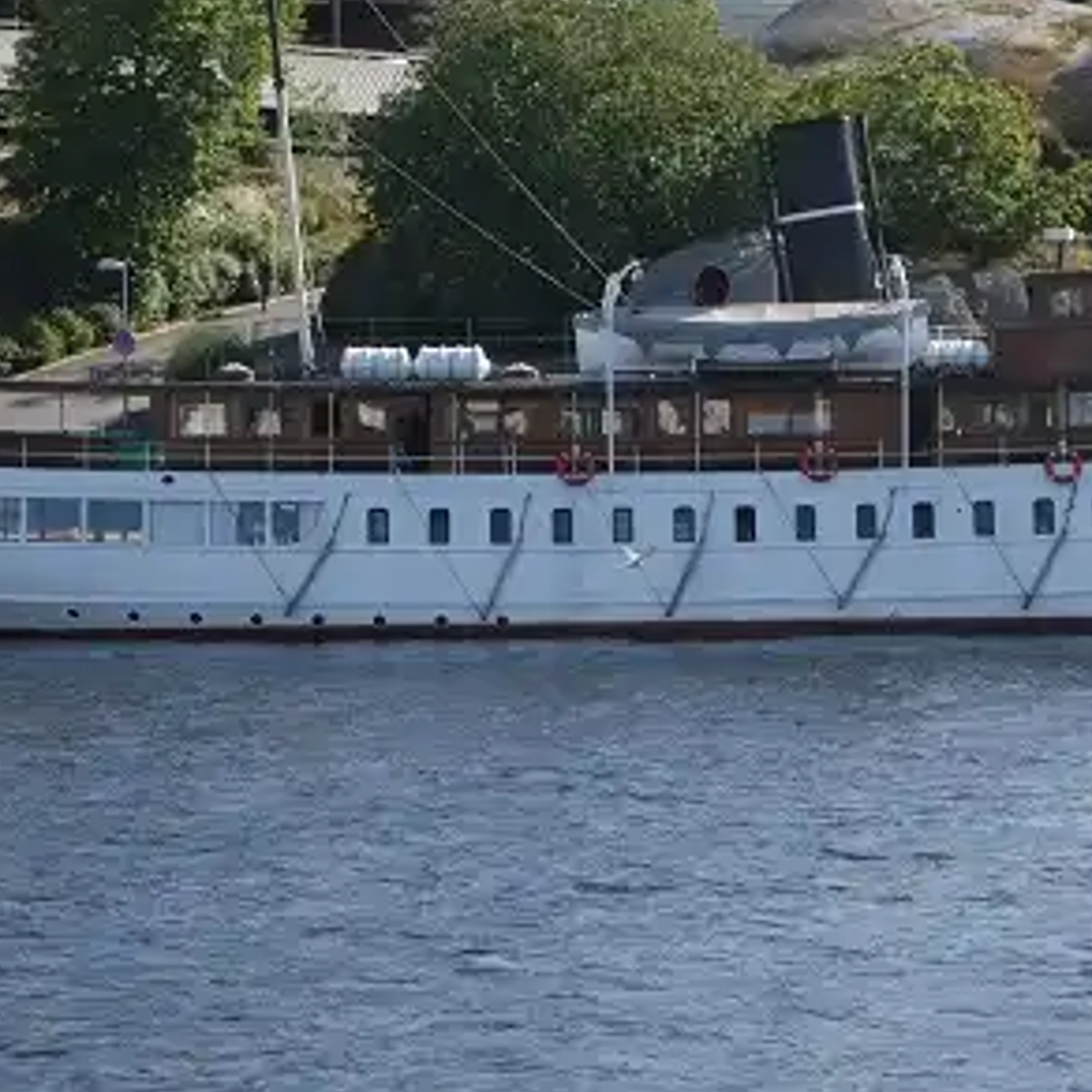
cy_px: 346
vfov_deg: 12.5
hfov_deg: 12.4
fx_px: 4997
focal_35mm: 140
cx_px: 838
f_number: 11
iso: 100
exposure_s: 1/100
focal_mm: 40
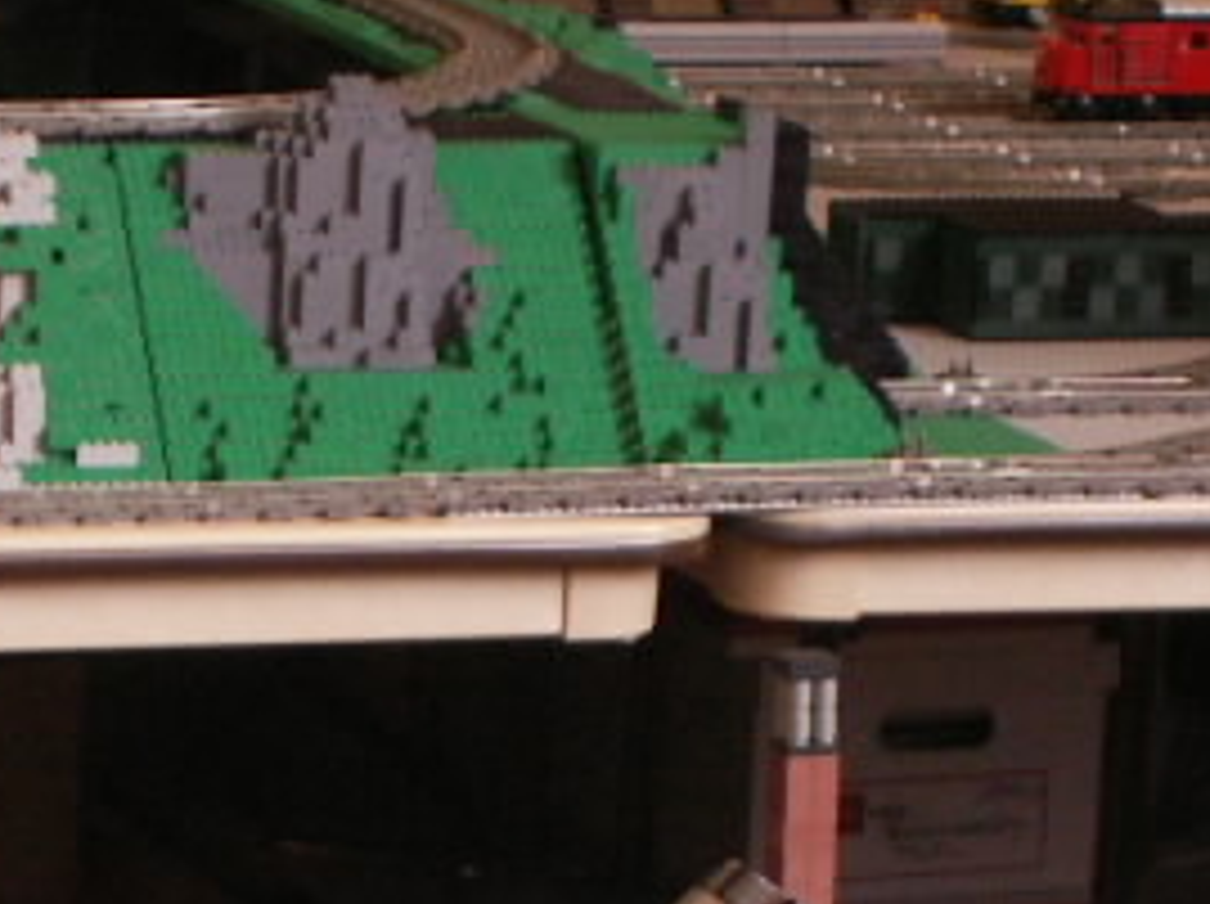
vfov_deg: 7.2
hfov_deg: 9.8
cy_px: 1448
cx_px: 238
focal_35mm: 201
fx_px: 7017
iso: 160
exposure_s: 1/10
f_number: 3.2
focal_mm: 8.93
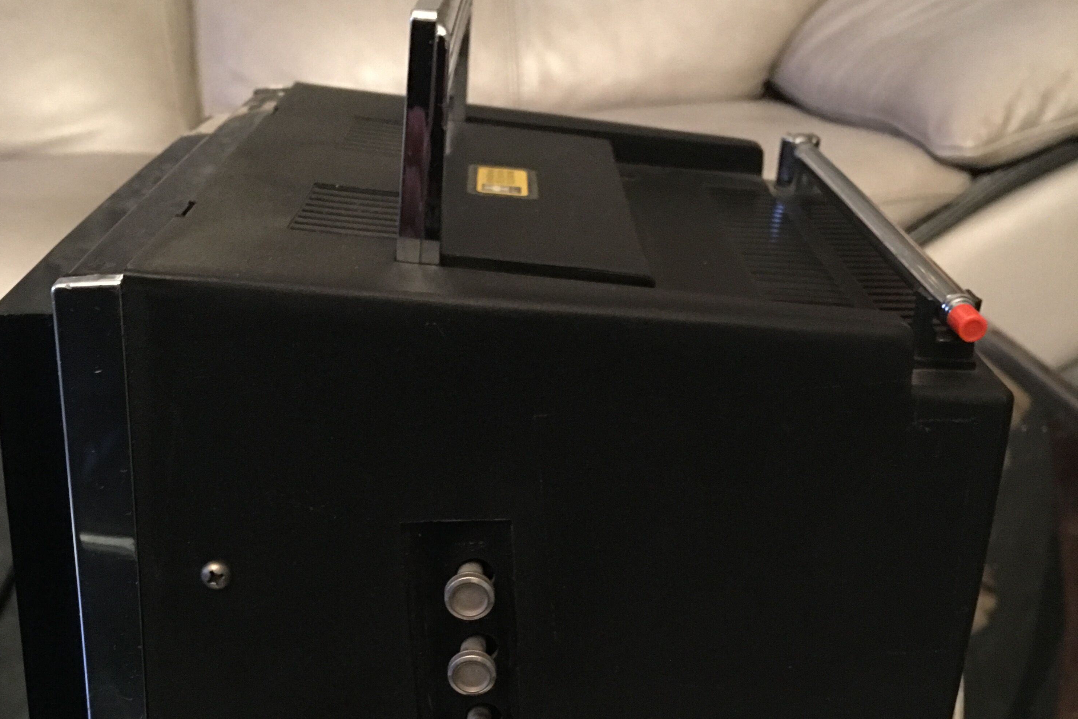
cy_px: 569
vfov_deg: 31.8
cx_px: 530
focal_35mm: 41
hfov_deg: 47.4
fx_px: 1228
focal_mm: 4.15
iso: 250
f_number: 2.2
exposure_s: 1/4
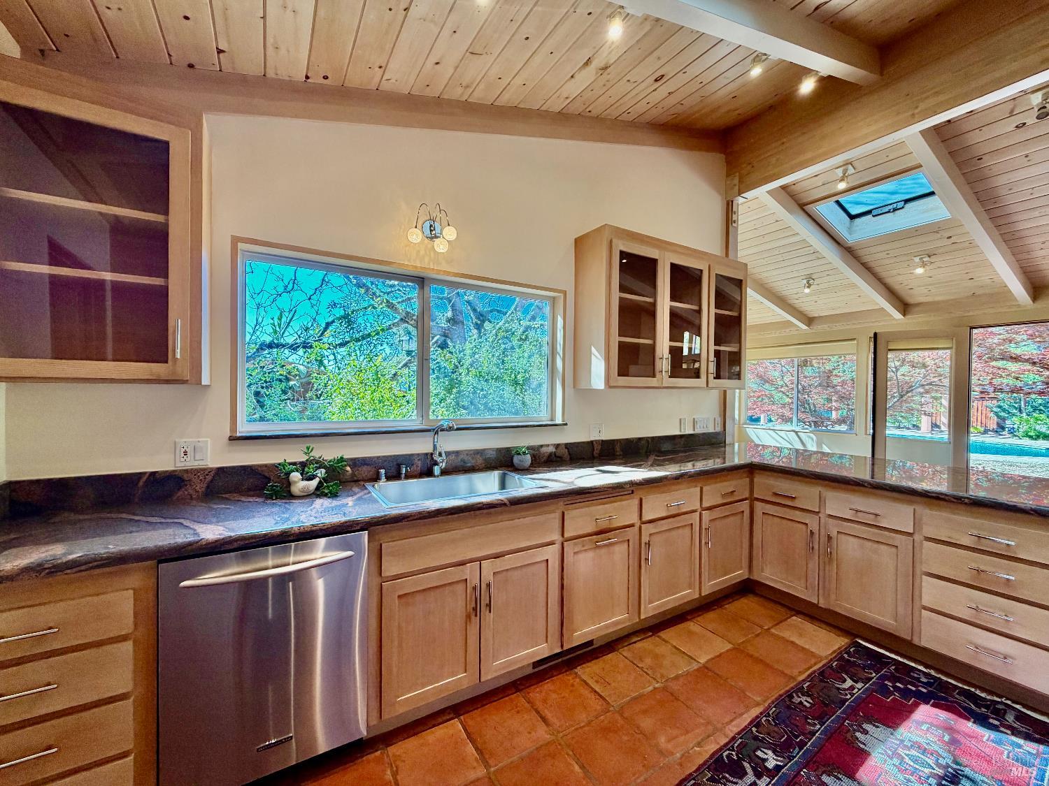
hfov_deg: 102.1
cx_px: 524
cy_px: 393
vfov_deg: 85.7
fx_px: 424
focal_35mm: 14
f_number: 2.2
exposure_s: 1/120
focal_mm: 2.22
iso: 125
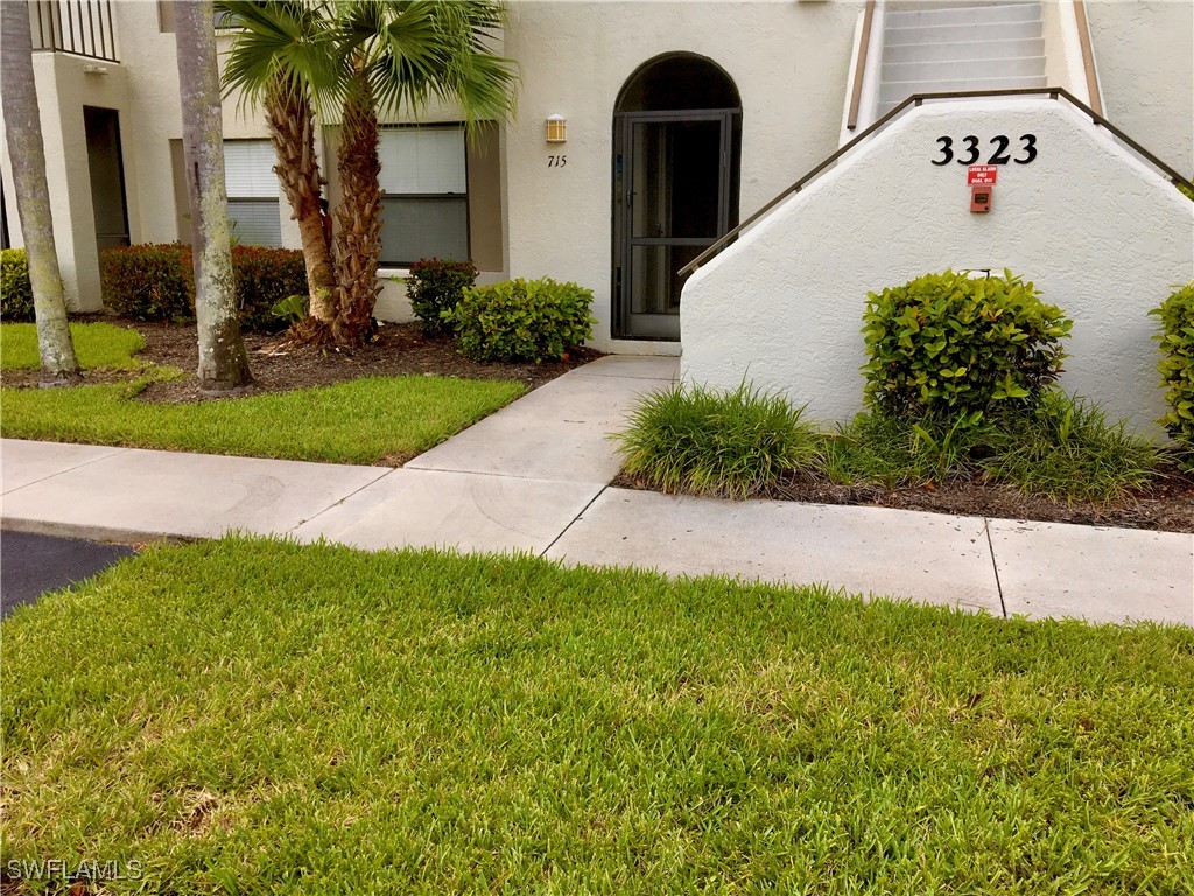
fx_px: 1000
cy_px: 448
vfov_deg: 48.2
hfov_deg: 61.7
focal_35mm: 29
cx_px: 597
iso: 25
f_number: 2.2
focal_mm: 4.15
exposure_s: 1/487
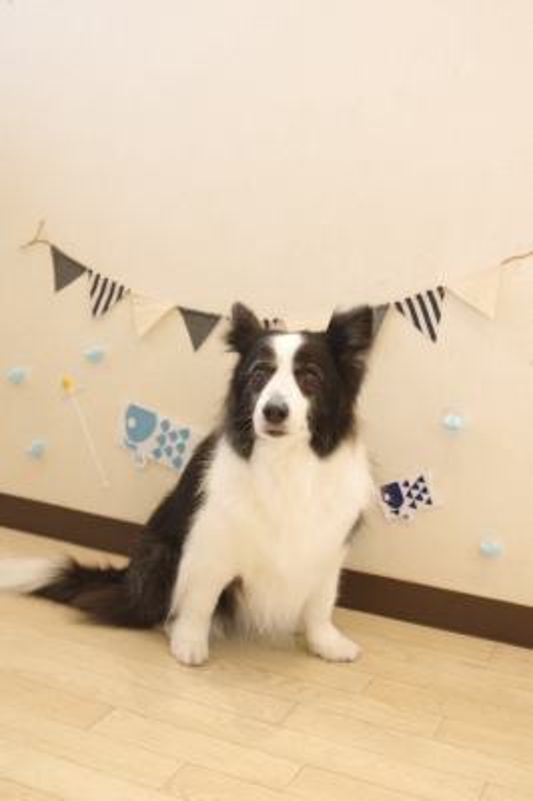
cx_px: 266
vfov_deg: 46.4
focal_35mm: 42
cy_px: 400
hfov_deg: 31.8
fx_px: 934
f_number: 2.8
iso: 800
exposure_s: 1/50
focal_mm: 28
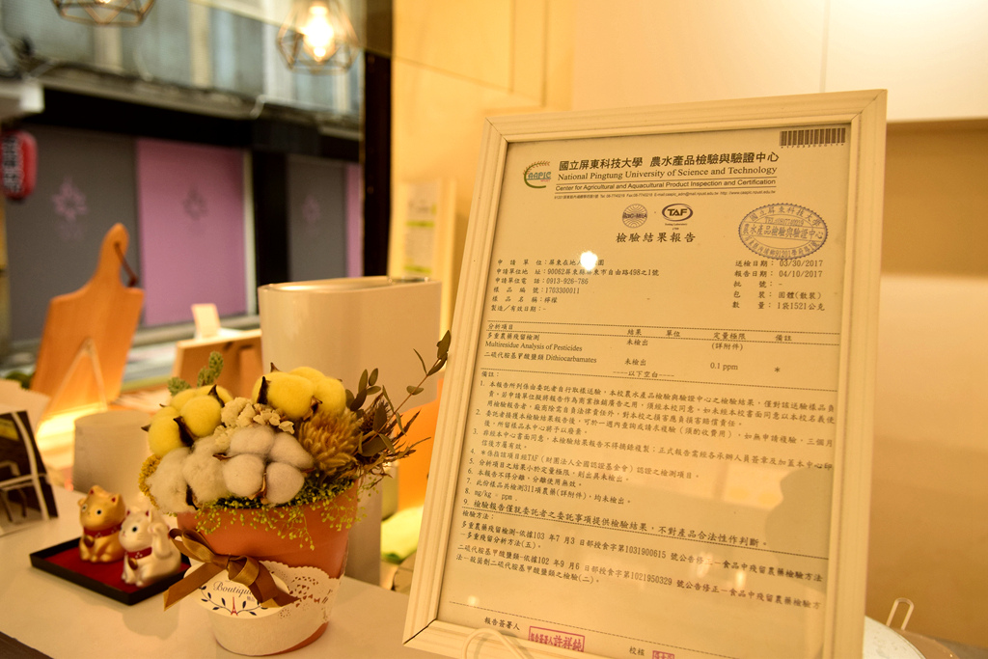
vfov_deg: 45.7
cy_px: 330
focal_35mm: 28
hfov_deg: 64.5
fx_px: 782
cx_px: 494
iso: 640
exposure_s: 1/80
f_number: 4
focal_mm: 19
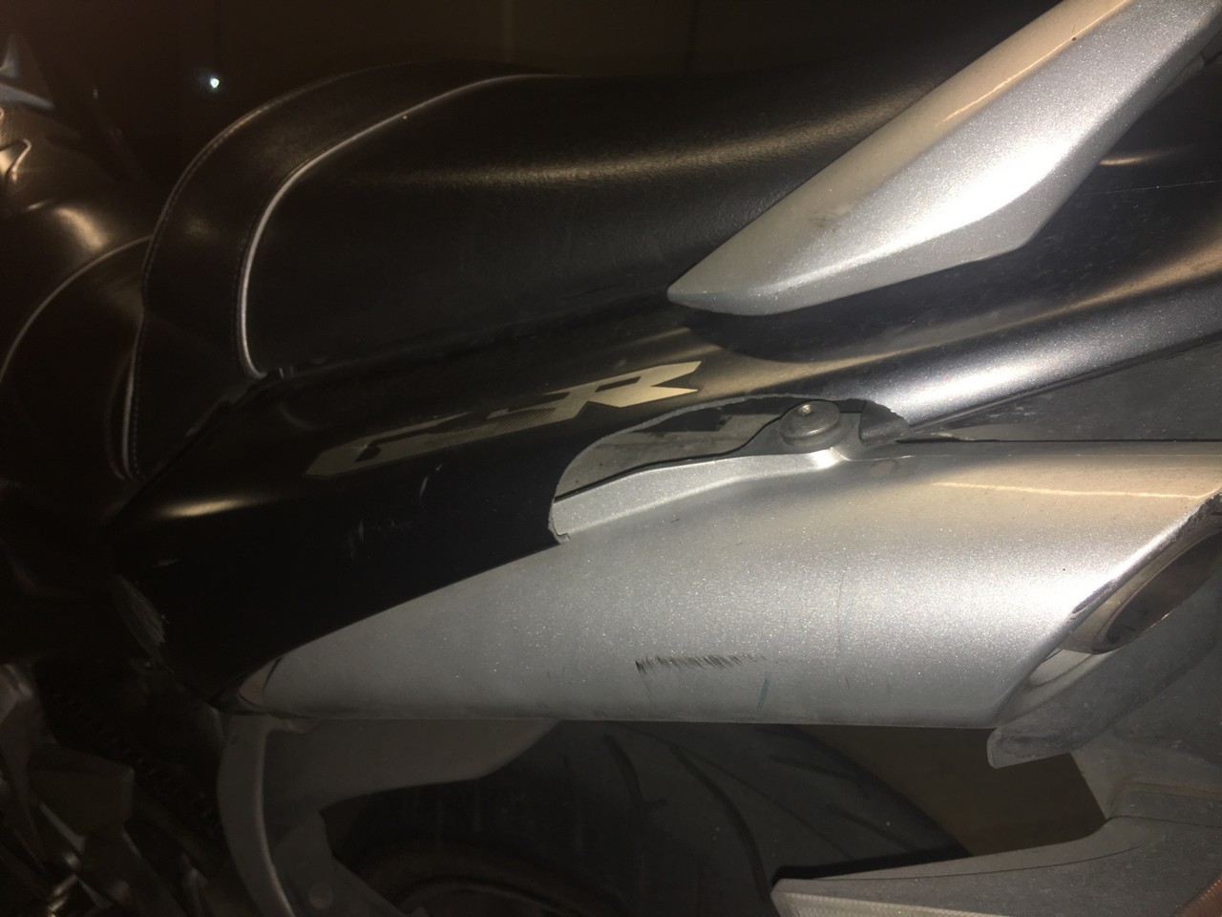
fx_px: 1024
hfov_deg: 61.7
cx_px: 611
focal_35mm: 29
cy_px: 458
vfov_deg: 48.2
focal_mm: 4.15
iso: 25
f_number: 2.2
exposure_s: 1/34
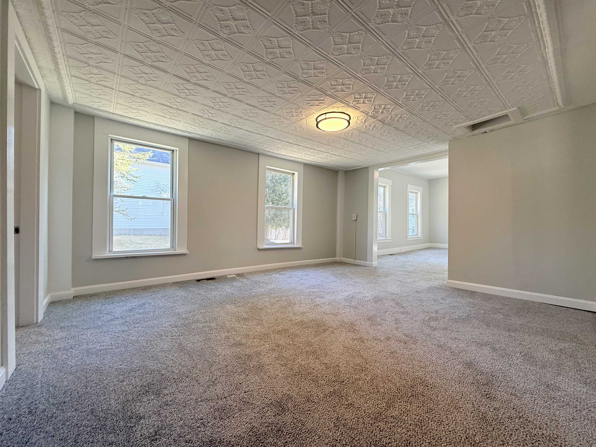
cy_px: 224
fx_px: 241
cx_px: 298
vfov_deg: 85.7
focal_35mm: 14
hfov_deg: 102.1
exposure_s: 1/120
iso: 160
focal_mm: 2.22
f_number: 2.2
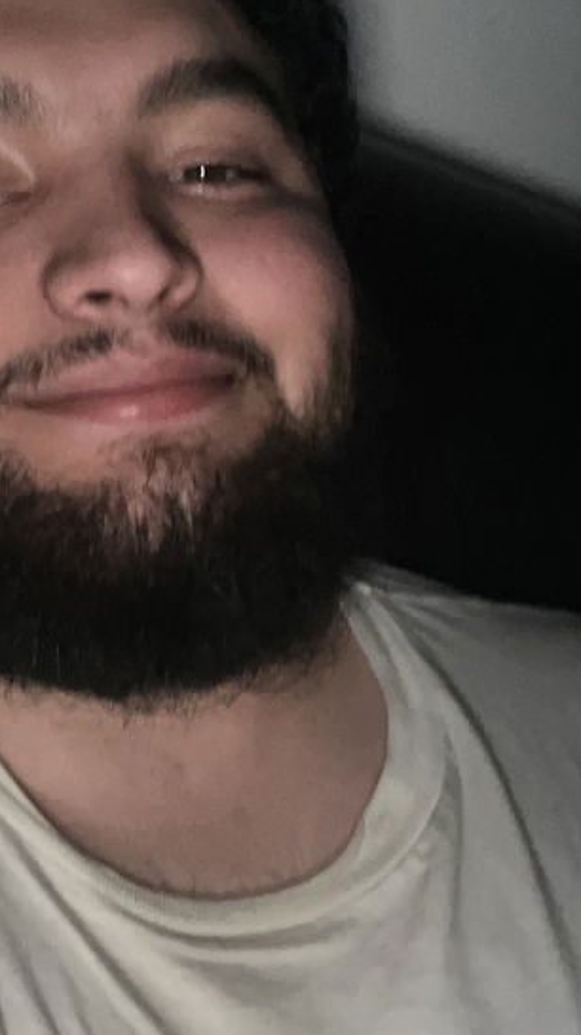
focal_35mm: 48
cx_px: 173
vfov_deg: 42.4
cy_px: 359
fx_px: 1316
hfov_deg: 24.7
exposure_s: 1/16
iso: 640
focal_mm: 2.71
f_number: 2.2
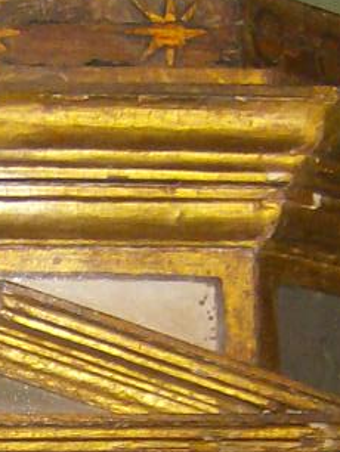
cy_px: 640
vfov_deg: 10.2
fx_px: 2459
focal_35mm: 188
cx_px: -148
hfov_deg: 7.8
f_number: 2.8
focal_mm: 6
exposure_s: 1/60
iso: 200
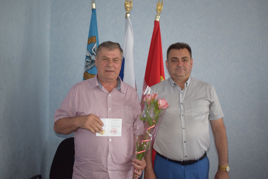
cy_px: 90
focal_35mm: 38
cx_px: 134
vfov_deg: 35.5
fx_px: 279
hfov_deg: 51.3
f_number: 4.5
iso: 800
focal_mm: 25
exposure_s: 1/80
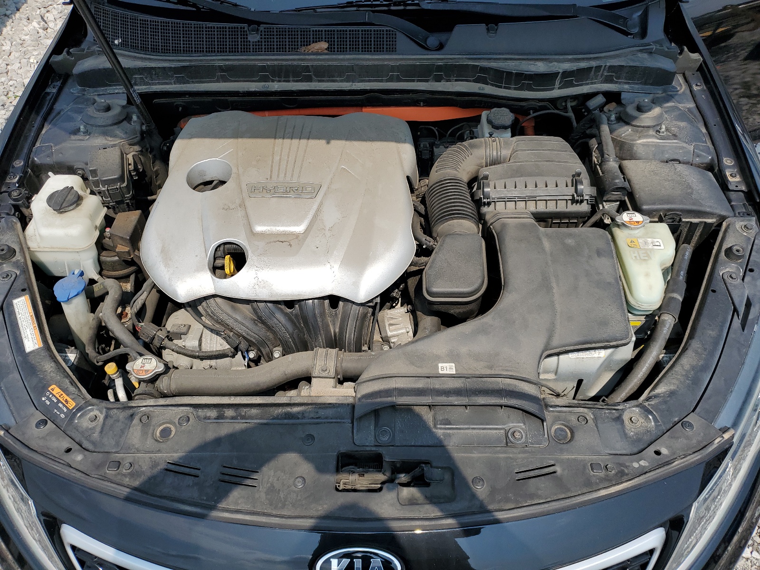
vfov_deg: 53.1
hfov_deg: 67.3
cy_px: 285
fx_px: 571
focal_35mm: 26
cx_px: 380
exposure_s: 1/3333
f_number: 1.5
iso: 50
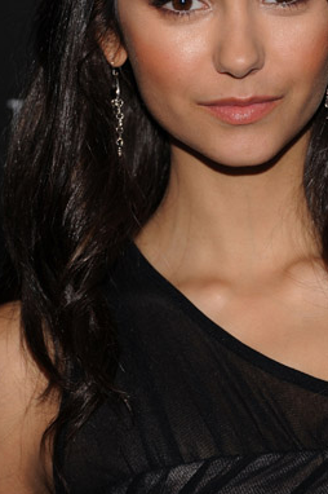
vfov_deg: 8.2
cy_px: 109
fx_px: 3436
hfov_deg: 5.5
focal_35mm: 251
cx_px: 231
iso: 500
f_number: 6.3
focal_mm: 160
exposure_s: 1/160
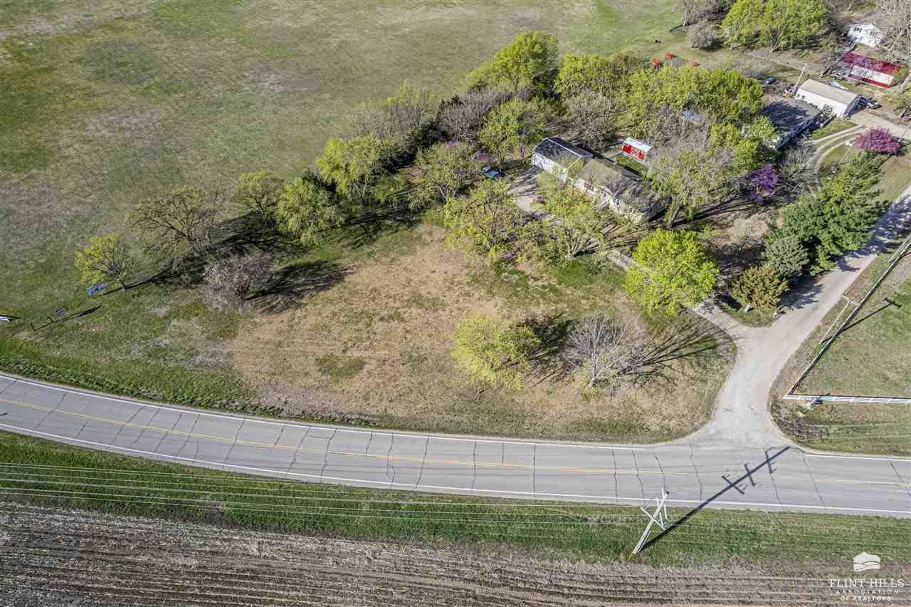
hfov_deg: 78.6
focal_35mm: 22
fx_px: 556
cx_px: 456
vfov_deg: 57.2
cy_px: 304
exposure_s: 1/1000
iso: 100
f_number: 2.8
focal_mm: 8.38
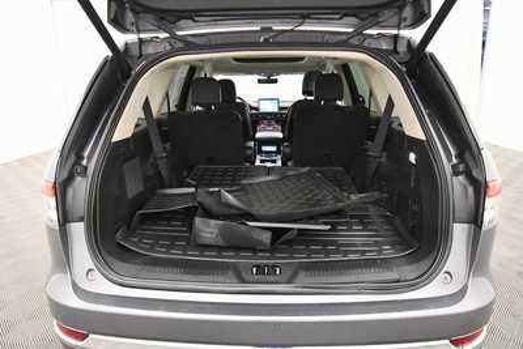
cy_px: 174
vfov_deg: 57.3
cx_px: 262
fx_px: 320
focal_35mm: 22
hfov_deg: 78.6
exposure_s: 1/100
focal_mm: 15
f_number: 5
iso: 3200
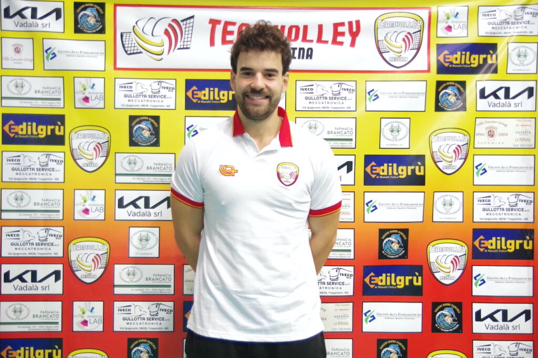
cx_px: 269
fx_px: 627
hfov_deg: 46.4
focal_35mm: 42
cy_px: 179
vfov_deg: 31.9
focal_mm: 28.13
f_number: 2.8
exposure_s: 1/50
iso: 3200
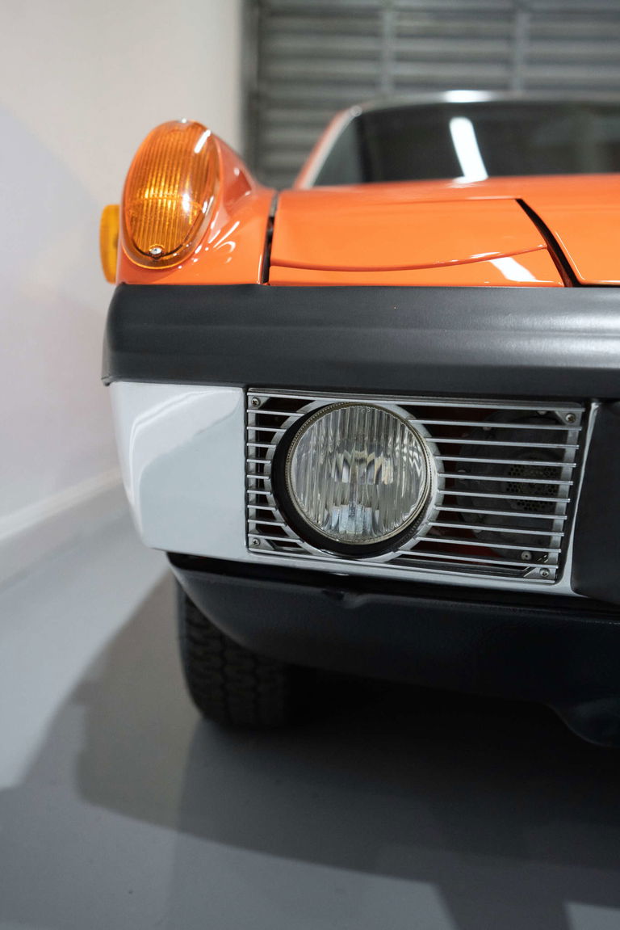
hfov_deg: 37.9
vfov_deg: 54.4
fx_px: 904
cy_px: 465
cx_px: 310
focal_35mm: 35
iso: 3200
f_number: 2.8
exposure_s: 1/160
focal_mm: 35
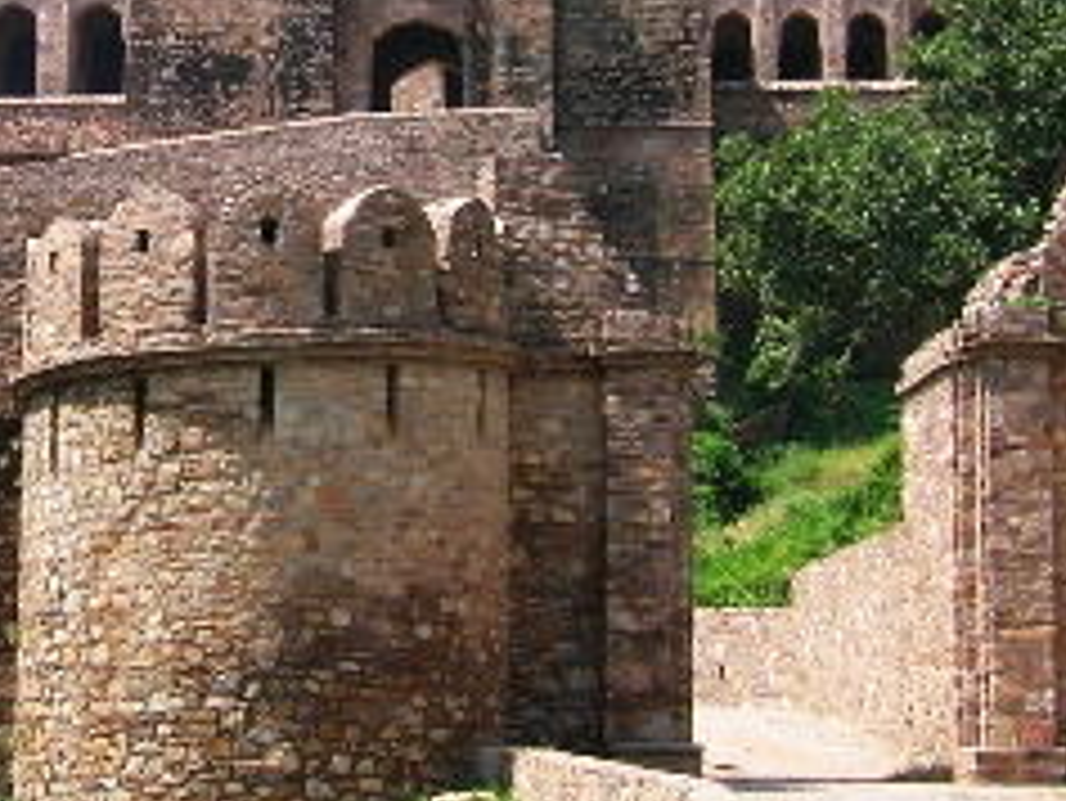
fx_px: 3266
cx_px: 144
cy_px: 76
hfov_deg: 18.3
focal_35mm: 106
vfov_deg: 13.8
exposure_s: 1/240
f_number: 4.9
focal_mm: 5.7
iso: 50
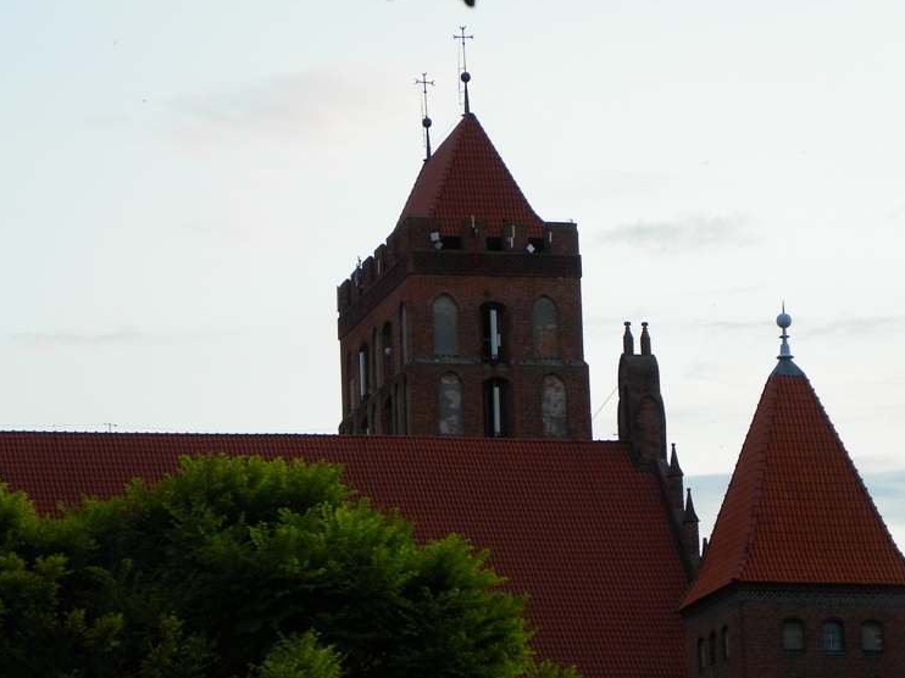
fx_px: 4312
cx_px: 465
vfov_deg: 9.0
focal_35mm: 165
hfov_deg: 12.0
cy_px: 340
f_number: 4.5
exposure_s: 1/50
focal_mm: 27.2
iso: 80
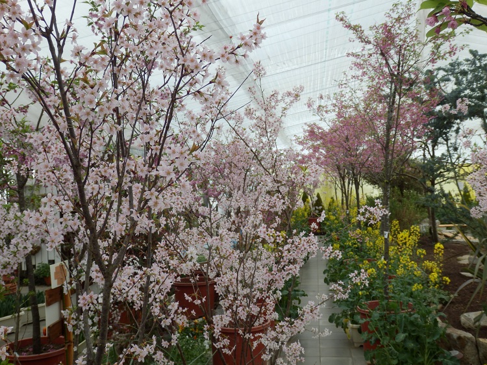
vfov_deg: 35.9
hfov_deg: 46.8
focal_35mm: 40
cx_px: 244
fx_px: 563
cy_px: 182
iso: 80
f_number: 3.7
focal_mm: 7.3
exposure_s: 1/80
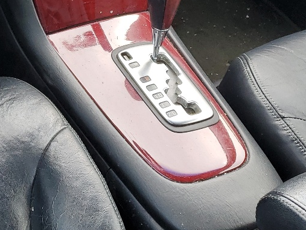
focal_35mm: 82
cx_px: -25
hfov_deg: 22.6
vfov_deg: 17.6
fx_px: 725
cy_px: 12
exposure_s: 1/120
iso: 52
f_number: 1.5
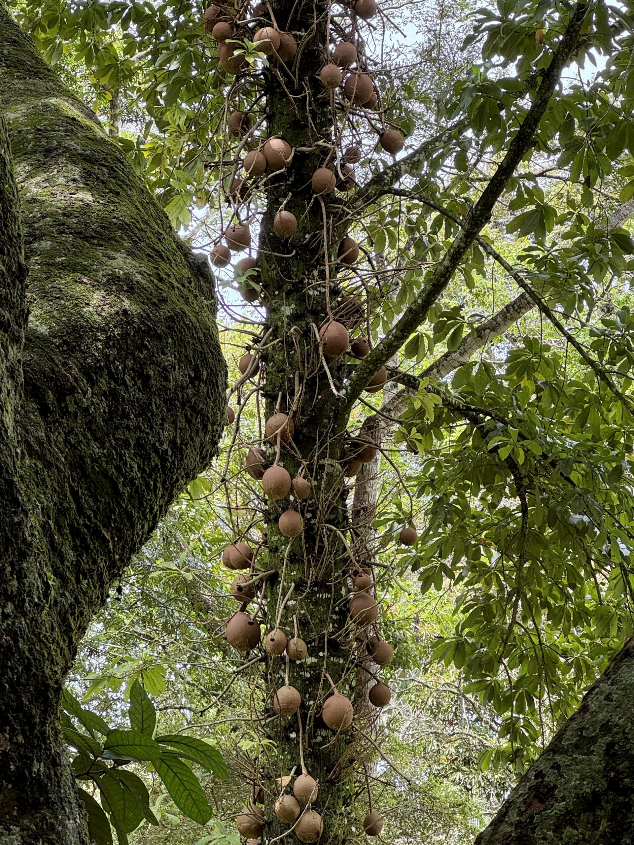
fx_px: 1880
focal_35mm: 77
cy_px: 422
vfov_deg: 25.3
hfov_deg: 19.1
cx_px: 317
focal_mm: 9
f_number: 2.8
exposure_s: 1/115
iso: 25
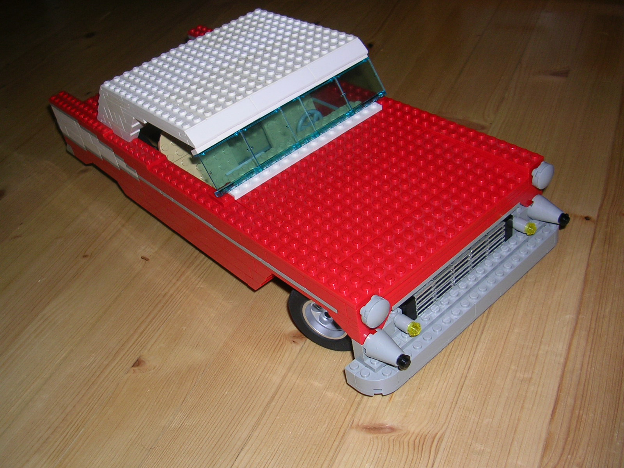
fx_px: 685
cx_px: 312
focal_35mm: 38
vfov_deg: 37.7
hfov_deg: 49.0
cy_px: 234
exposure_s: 1/60.1
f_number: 2.8
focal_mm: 5.8
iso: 50
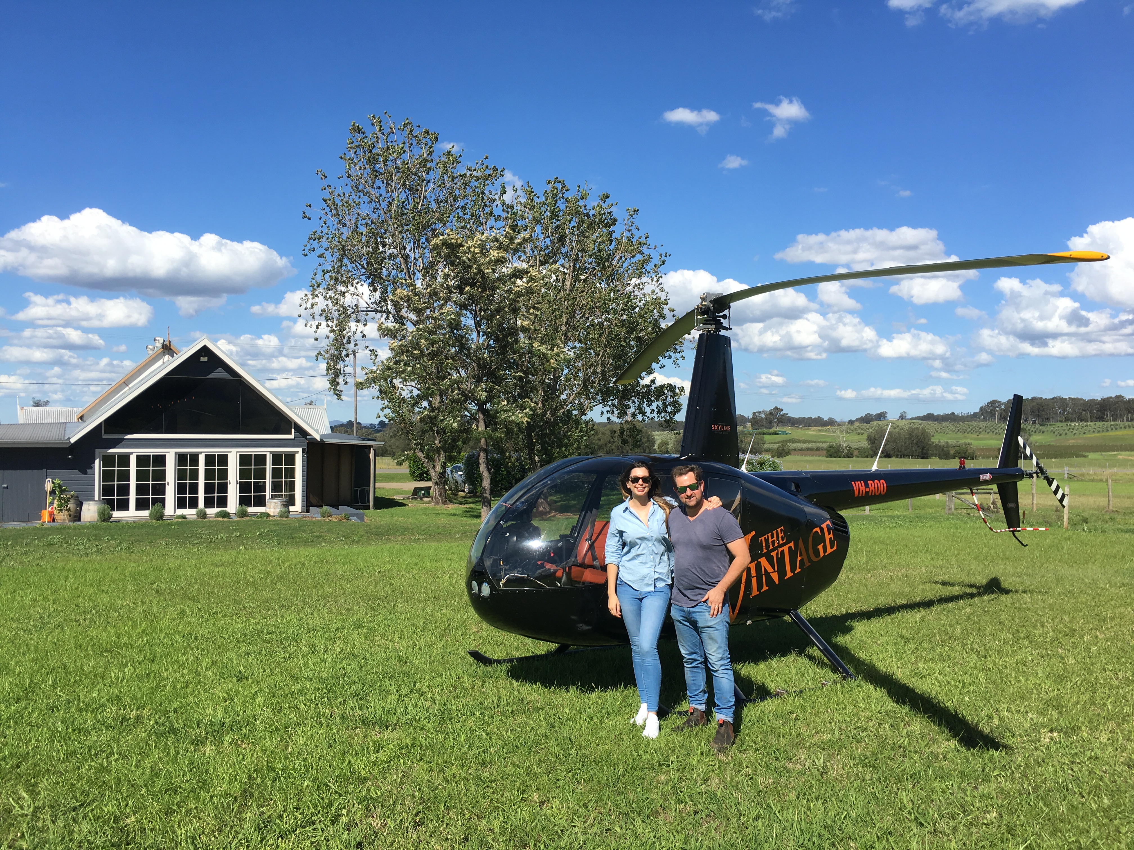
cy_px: 425
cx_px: 567
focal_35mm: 29
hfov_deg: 61.7
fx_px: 950
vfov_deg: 48.2
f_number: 2.2
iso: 25
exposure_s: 1/1479
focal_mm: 4.15
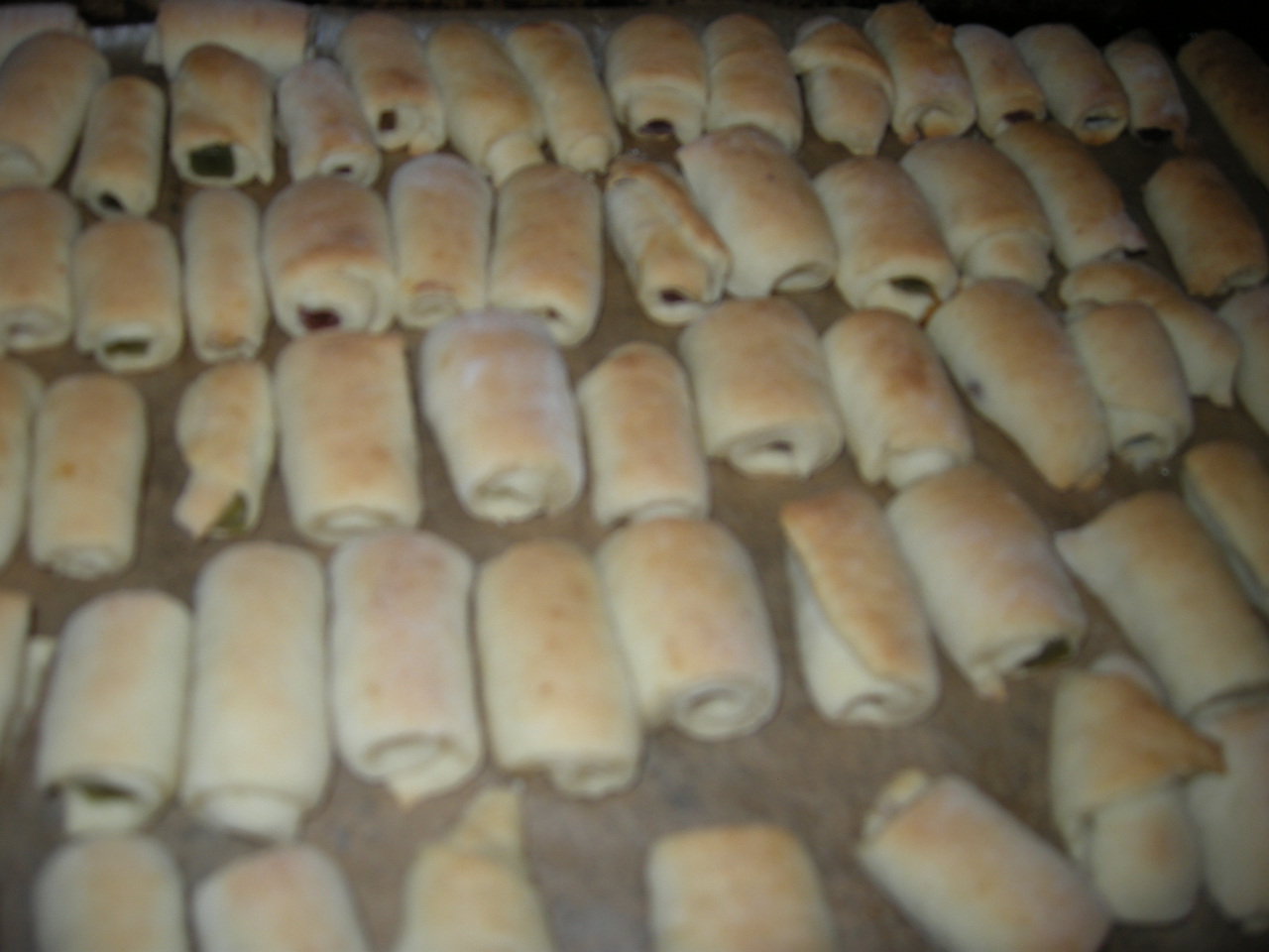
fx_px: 1283
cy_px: 476
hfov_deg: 52.6
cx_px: 634
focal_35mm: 35
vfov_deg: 40.7
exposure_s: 1/60
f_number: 2.7
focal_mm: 7.5
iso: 64
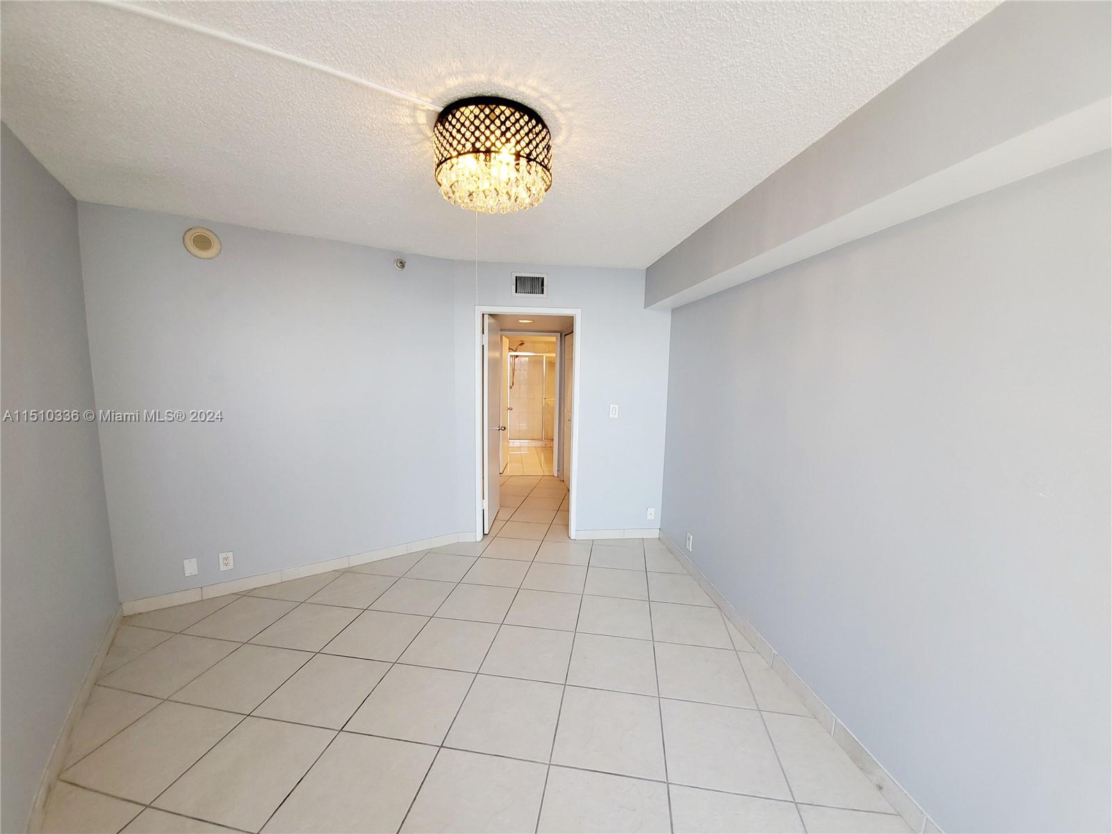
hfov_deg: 106.2
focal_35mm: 13
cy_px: 417
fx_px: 418
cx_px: 556
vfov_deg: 89.9
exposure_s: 1/30
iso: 40
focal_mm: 1.8
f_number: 2.2
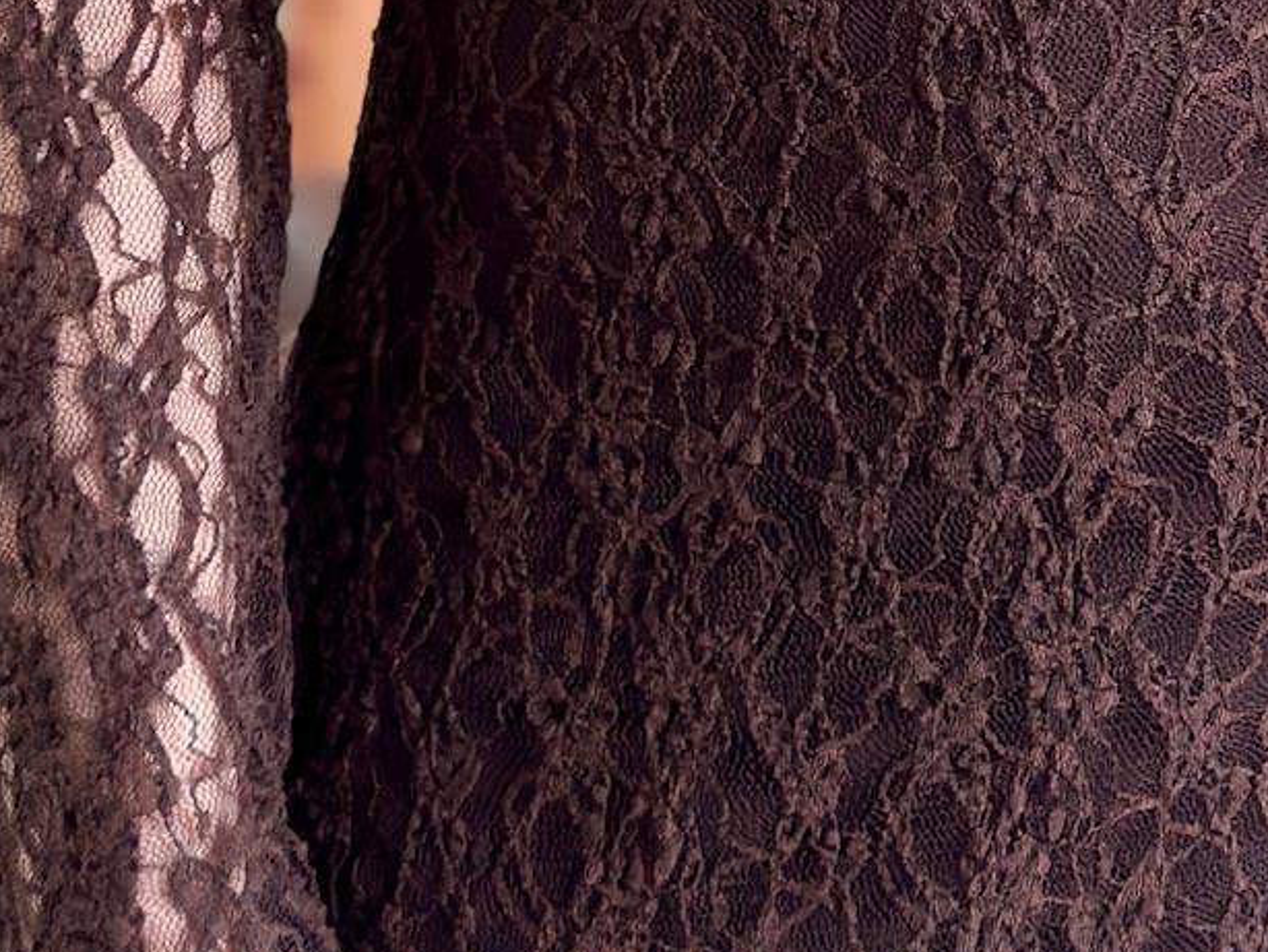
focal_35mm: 160
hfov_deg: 12.2
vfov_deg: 8.7
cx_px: 1185
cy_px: -1035
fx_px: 5863
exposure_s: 1/50
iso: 125
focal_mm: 6.86
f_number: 1.78
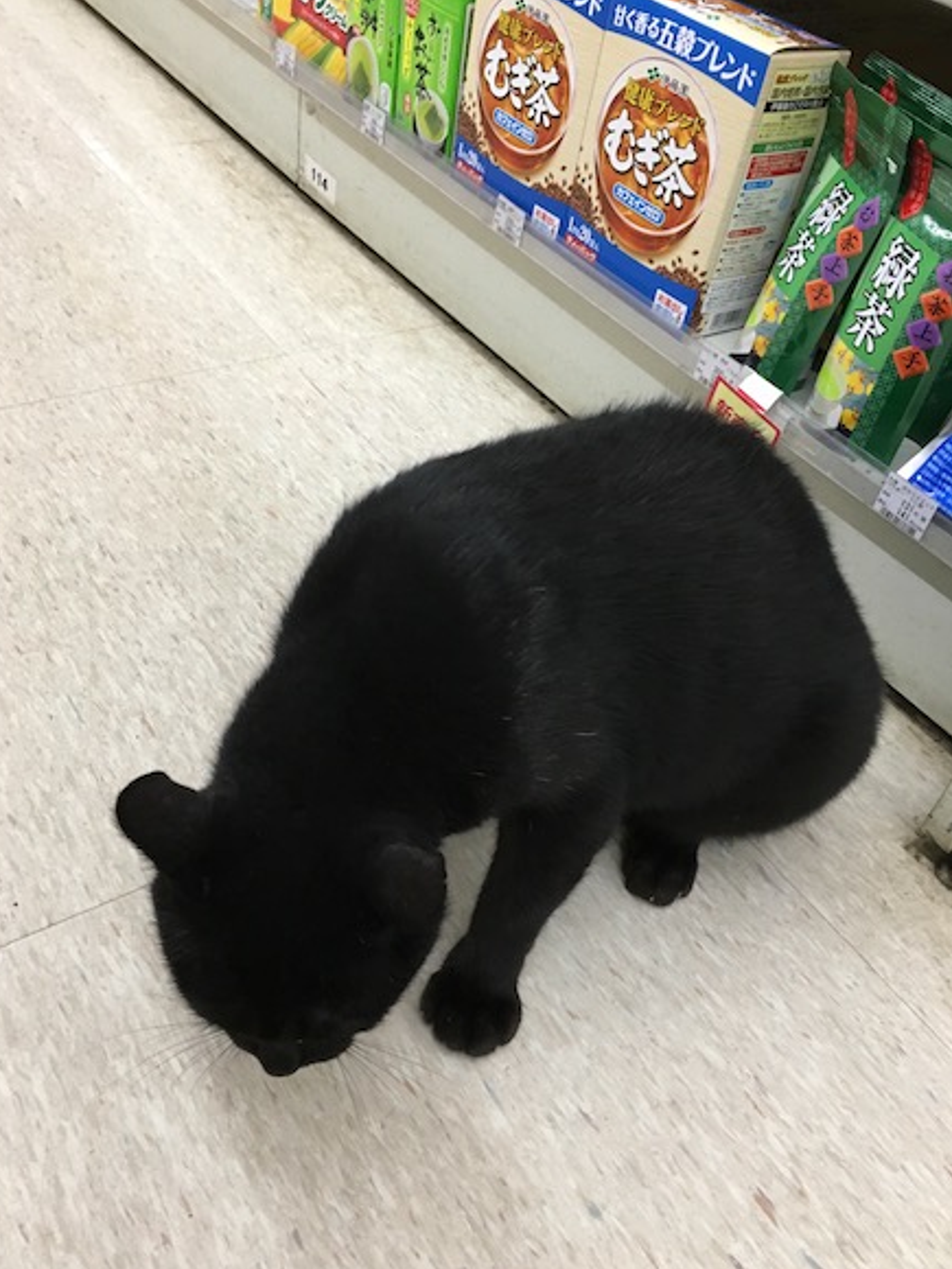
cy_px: 652
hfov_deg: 46.8
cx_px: 462
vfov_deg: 60.0
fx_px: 1100
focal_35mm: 30
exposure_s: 1/30
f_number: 2.2
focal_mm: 4.15
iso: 125
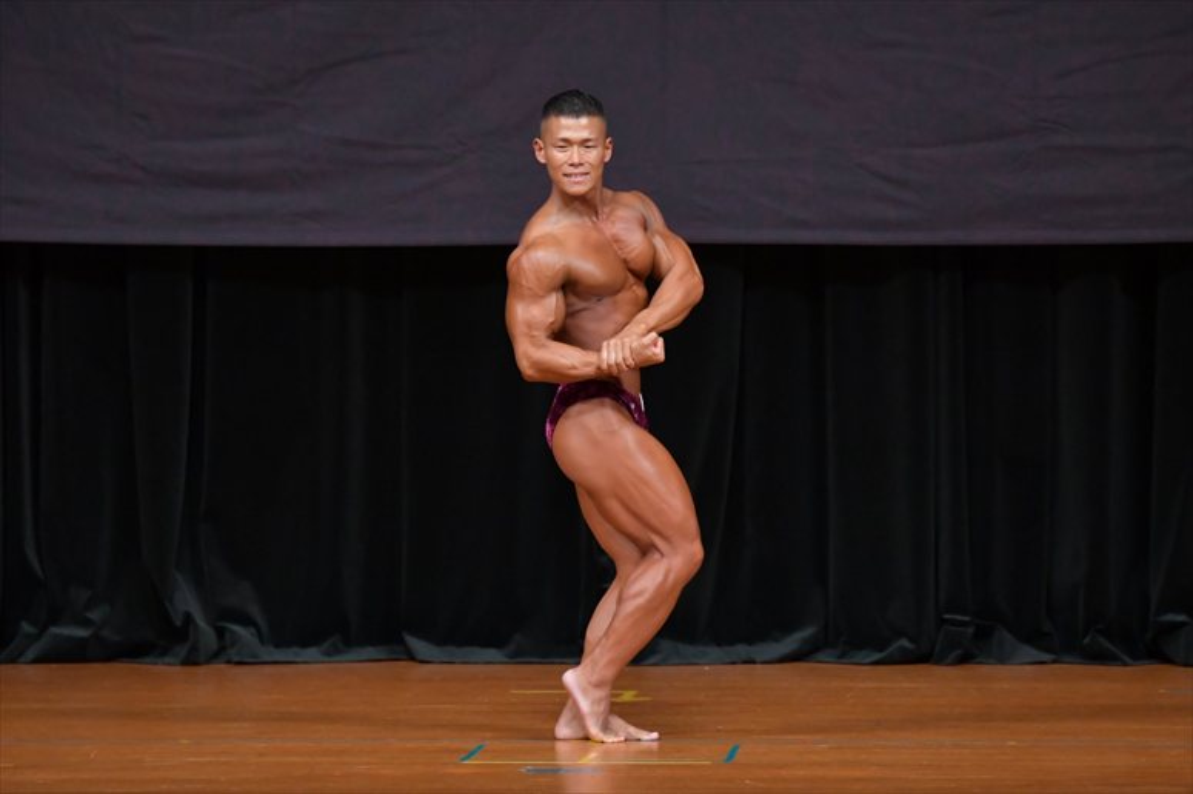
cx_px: 596
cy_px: 397
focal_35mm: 300
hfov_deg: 6.9
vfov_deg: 4.6
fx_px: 9937
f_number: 5.6
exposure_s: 1/400
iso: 4000
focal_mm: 200
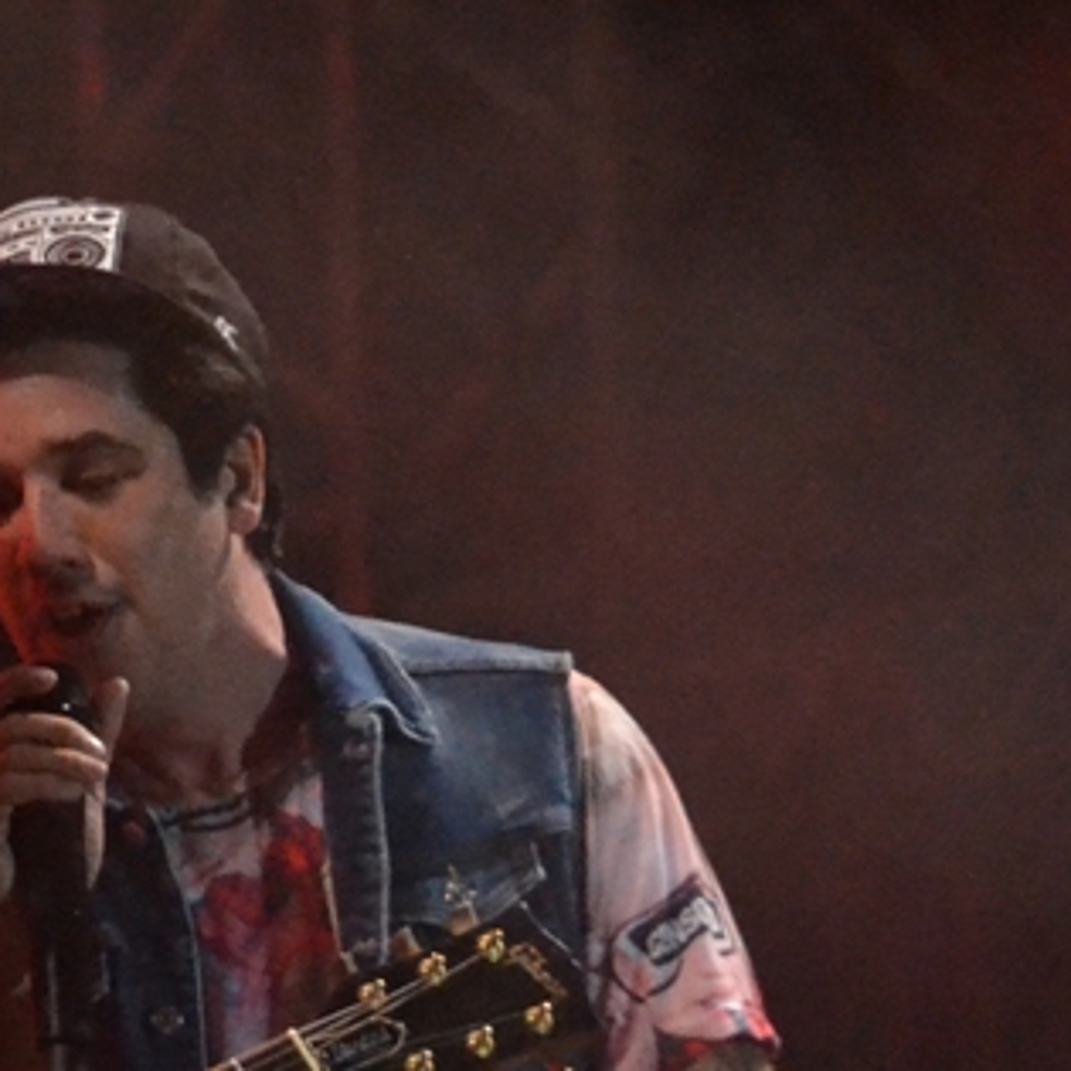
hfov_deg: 7.8
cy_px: 913
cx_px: -170
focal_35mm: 222
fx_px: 7783
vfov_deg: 7.9
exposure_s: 1/250
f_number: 4.5
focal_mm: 55
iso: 3200
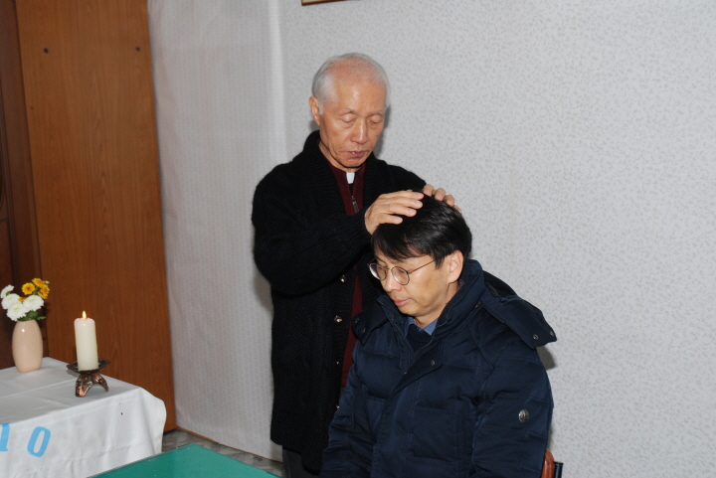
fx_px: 1045
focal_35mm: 52
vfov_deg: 25.8
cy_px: 239
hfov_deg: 37.8
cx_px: 358
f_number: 7.1
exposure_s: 1/60
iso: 200
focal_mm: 35
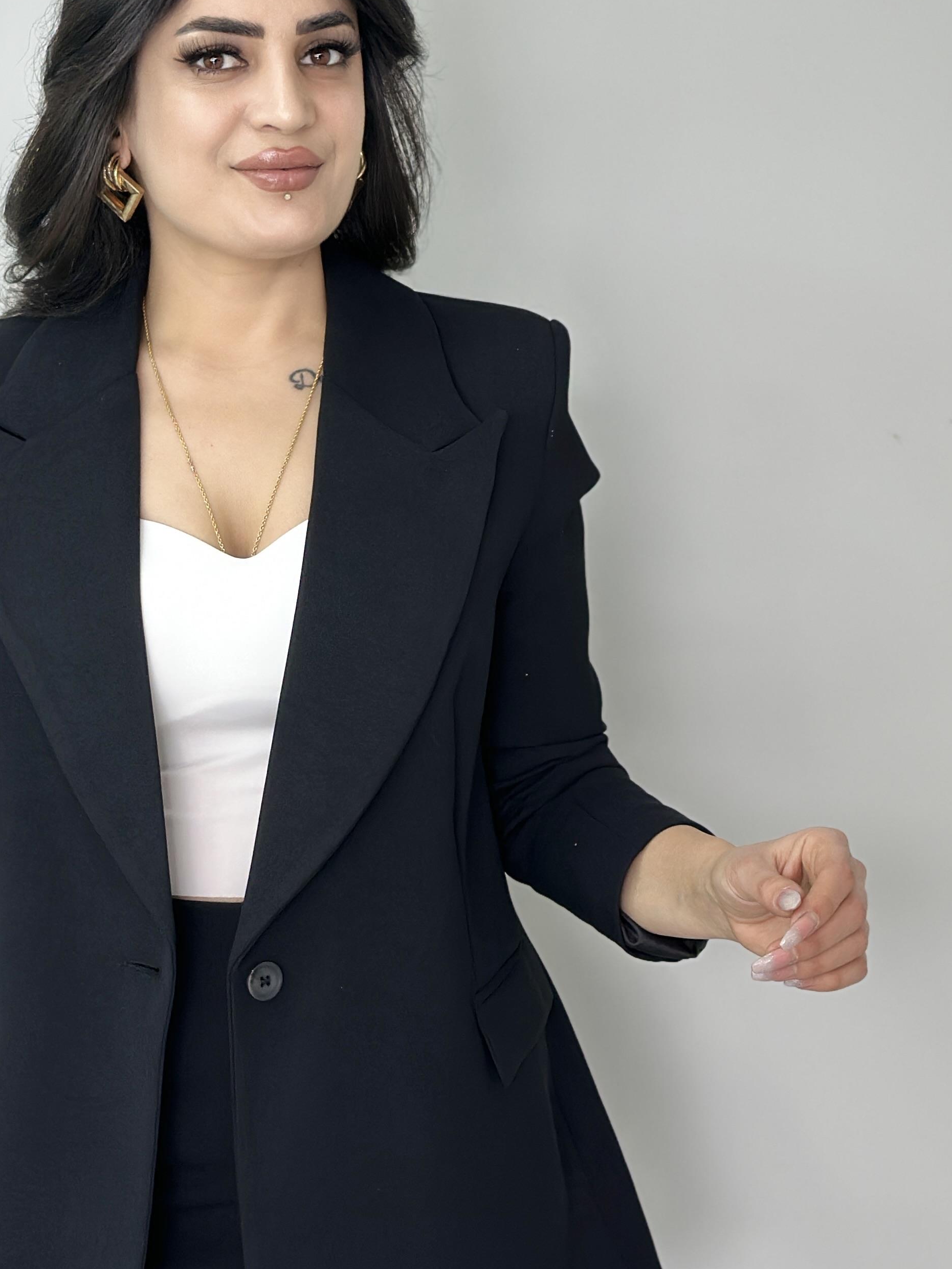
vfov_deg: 25.0
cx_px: 290
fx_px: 2860
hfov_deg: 18.8
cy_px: 574
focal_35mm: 78
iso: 80
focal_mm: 6.86
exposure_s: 1/100
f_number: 1.78
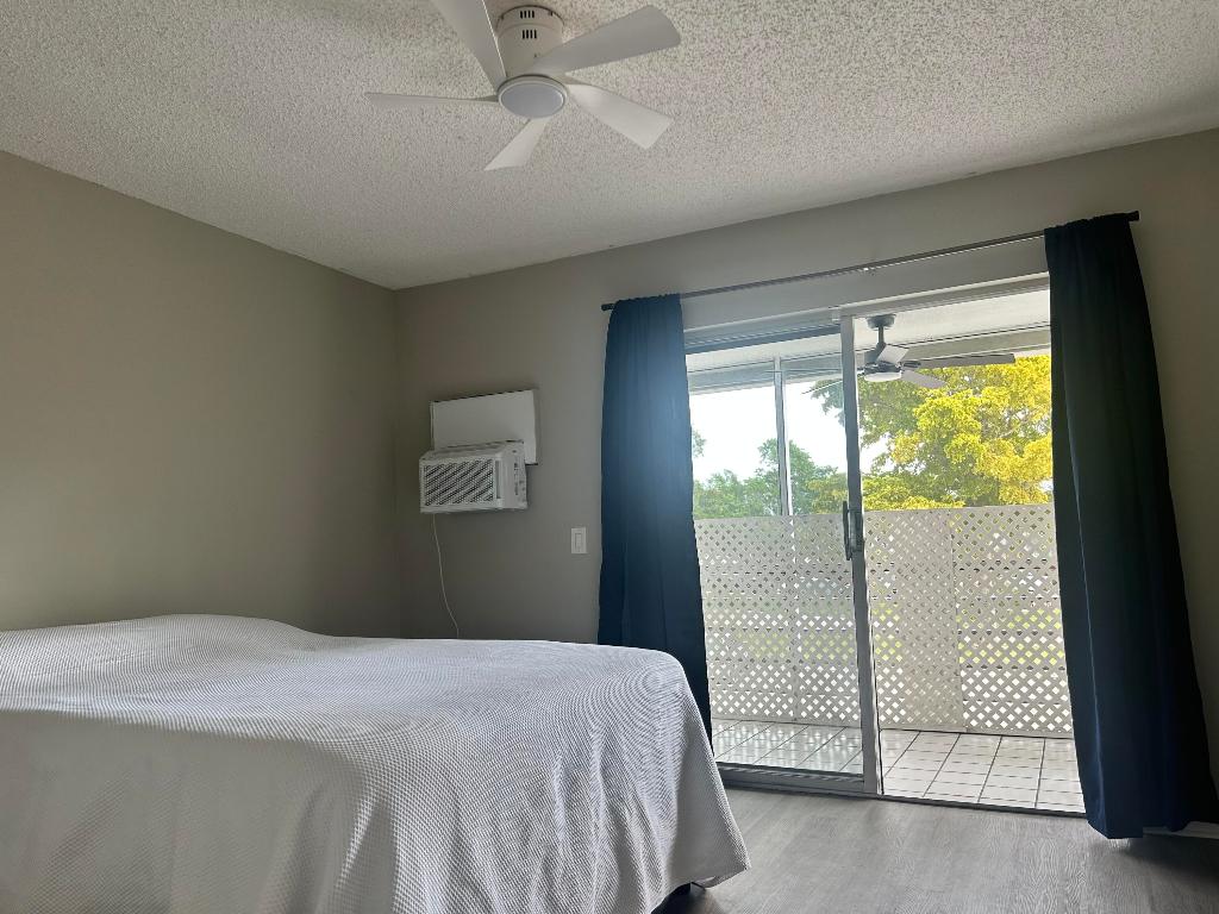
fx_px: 916
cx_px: 610
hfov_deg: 67.3
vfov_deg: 53.1
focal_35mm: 26
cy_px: 457
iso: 50
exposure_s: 1/121
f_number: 1.5
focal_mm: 5.7
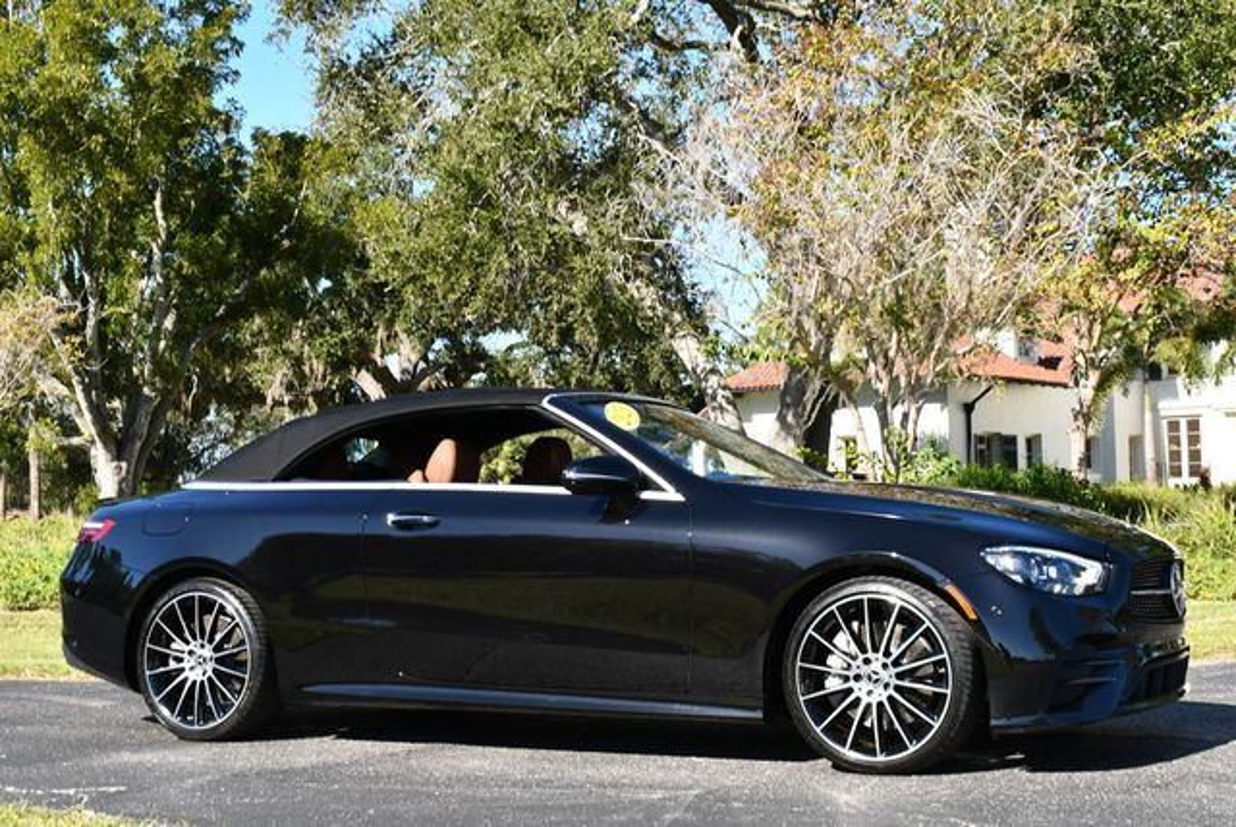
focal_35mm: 54
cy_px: 414
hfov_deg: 36.8
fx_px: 1856
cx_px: 618
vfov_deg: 25.1
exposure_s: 1/250
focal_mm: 27
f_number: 8
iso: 160
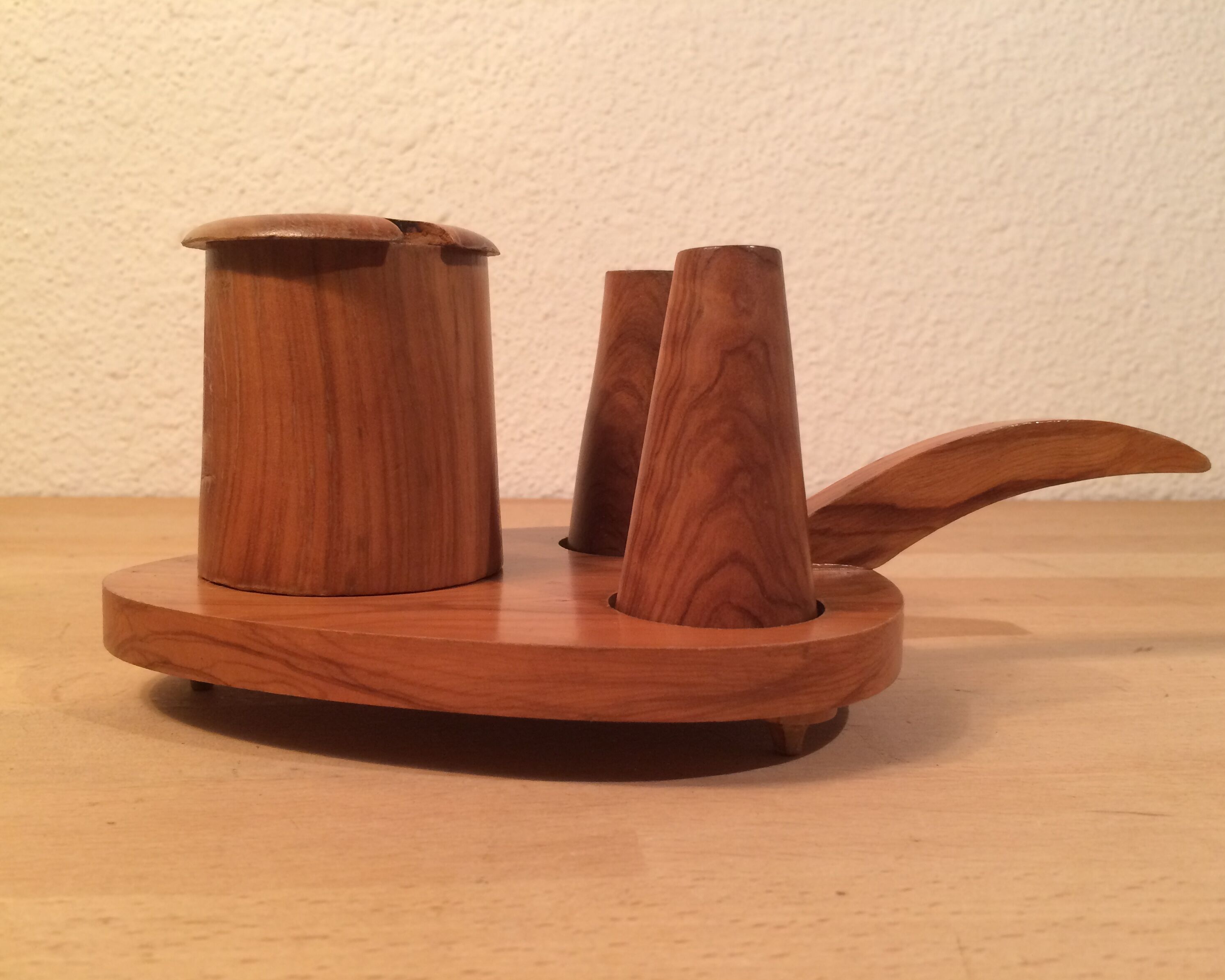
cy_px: 489
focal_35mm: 31
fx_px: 1124
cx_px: 598
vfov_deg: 47.1
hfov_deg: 57.2
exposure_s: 1/33
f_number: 2.2
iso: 64
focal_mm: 4.15
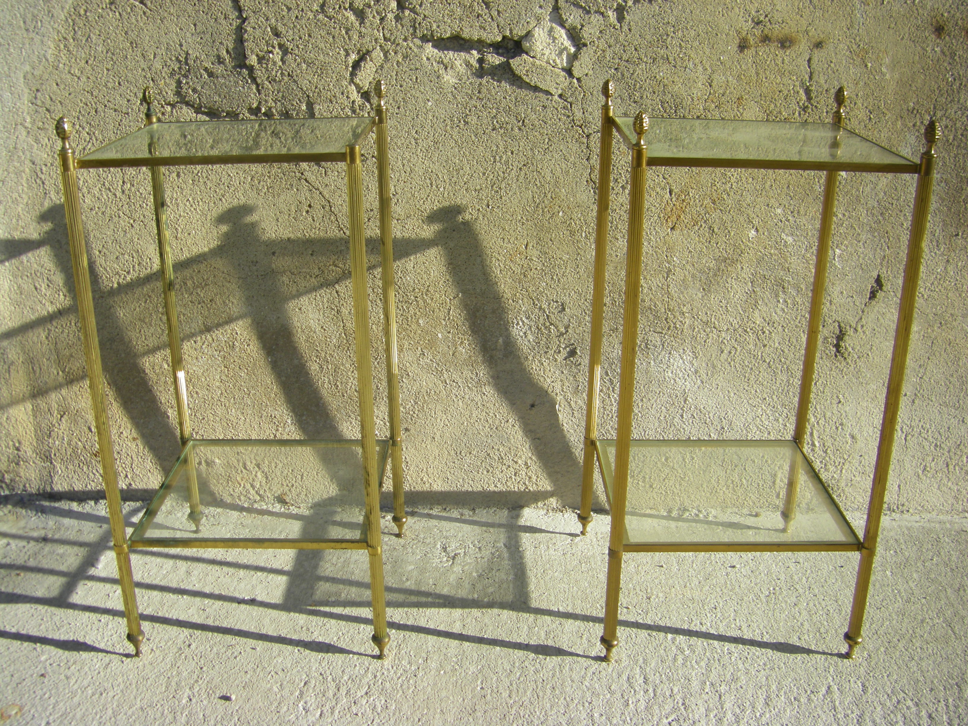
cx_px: 484
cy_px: 363
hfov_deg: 49.0
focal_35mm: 38
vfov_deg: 37.7
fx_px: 1063
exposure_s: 1/160
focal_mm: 6.3
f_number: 7
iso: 64
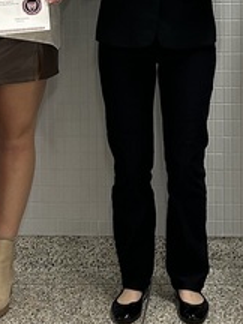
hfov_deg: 12.0
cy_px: -39
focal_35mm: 123
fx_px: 1151
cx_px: 224
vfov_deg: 15.6
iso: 80
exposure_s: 1/60
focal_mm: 5.7
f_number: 1.5
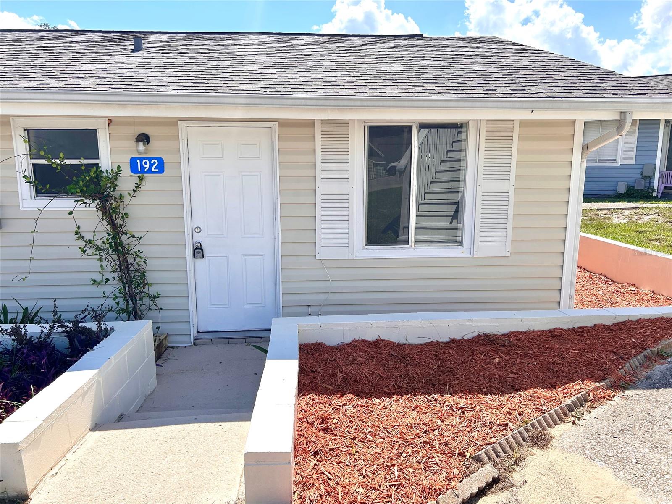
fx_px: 505
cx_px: 336
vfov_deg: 53.1
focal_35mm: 26
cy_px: 252
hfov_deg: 67.3
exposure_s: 1/3257
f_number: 1.5
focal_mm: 5.7
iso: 50
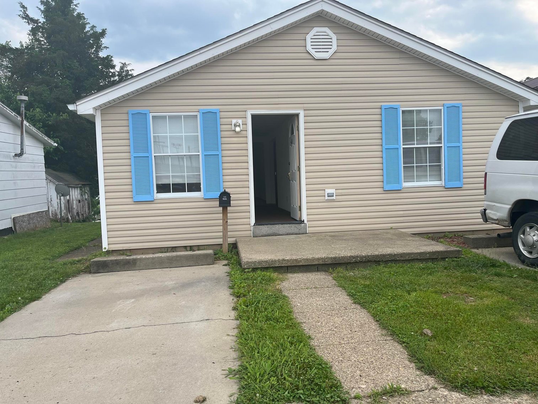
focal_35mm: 26
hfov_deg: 67.3
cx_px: 269
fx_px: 404
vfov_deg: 53.1
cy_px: 202
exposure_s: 1/1890
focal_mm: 5.1
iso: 50
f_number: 1.6
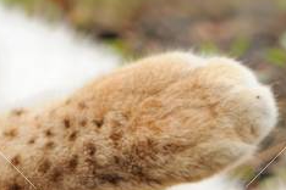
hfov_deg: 3.7
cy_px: 244
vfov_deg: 2.5
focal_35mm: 556
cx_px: -81
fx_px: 4417
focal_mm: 100
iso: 500
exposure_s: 1/250
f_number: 3.5
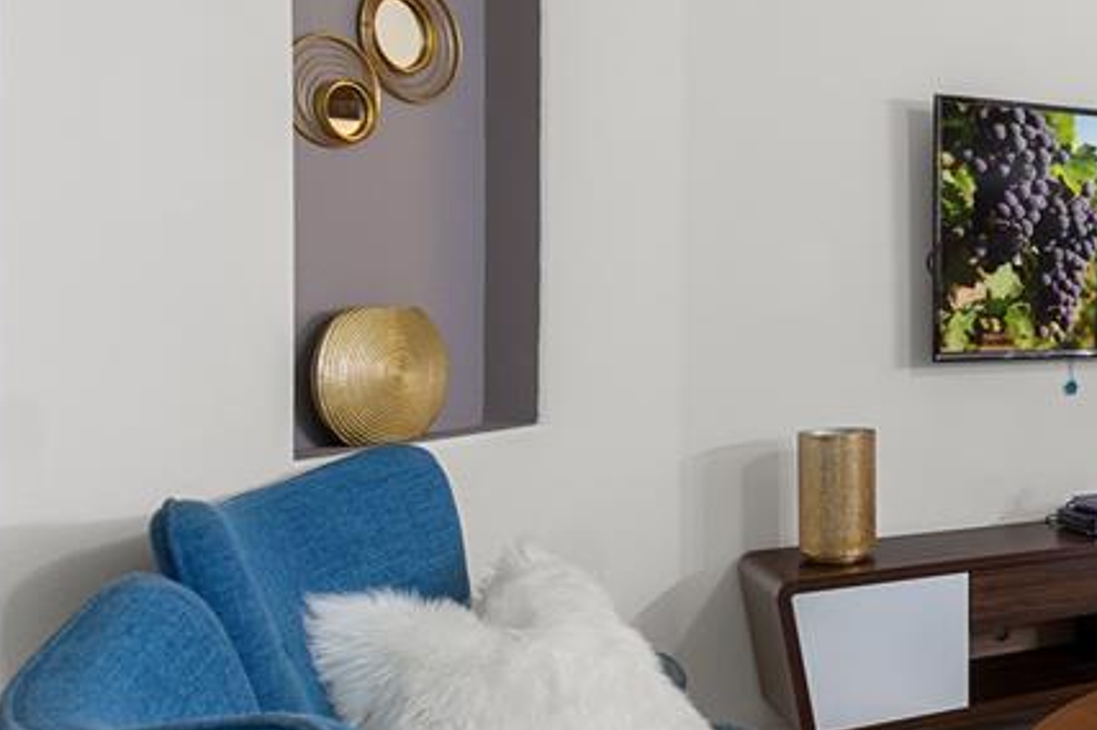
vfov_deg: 36.7
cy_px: 296
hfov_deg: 40.8
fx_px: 1096
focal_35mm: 36
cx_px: 1251
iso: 400
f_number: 4.5
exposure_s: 1/3
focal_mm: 10
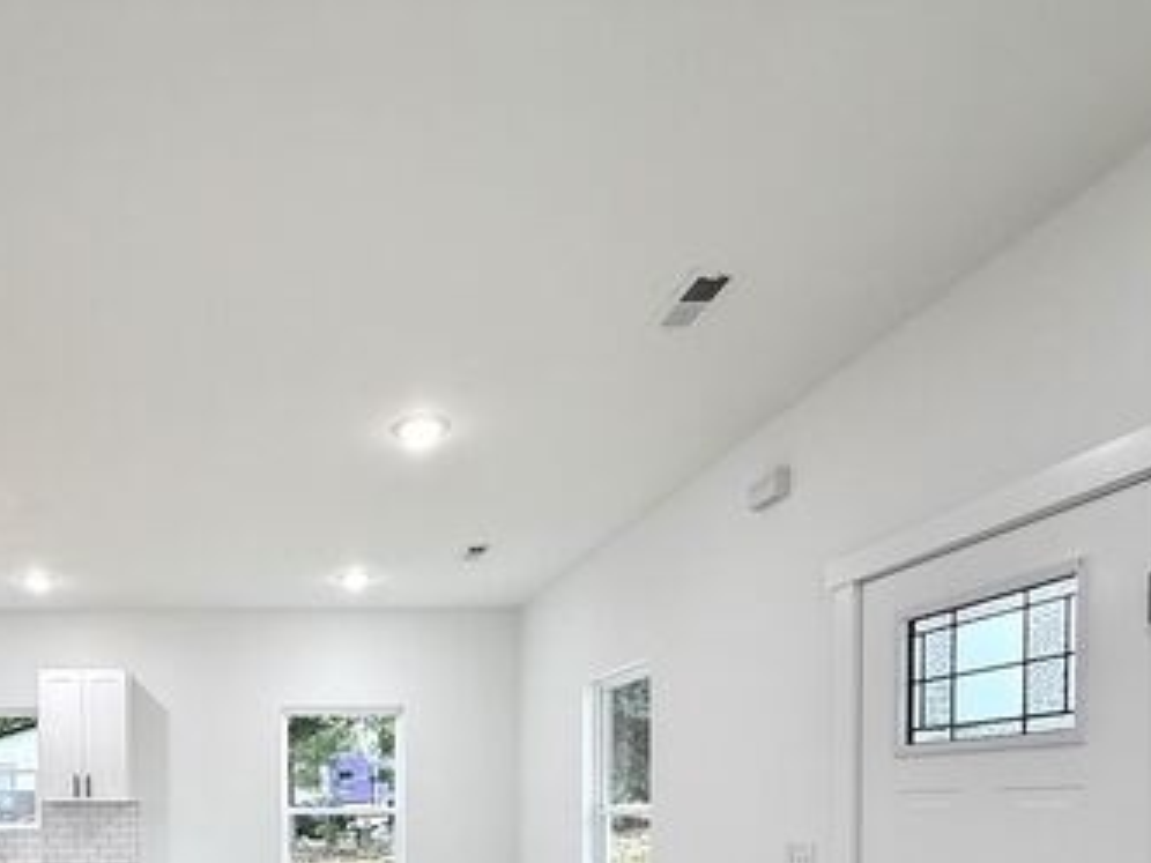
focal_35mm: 27
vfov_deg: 45.0
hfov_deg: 60.8
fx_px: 898
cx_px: 257
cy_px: 825
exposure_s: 1/120
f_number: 2.2
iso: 100
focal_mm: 2.22
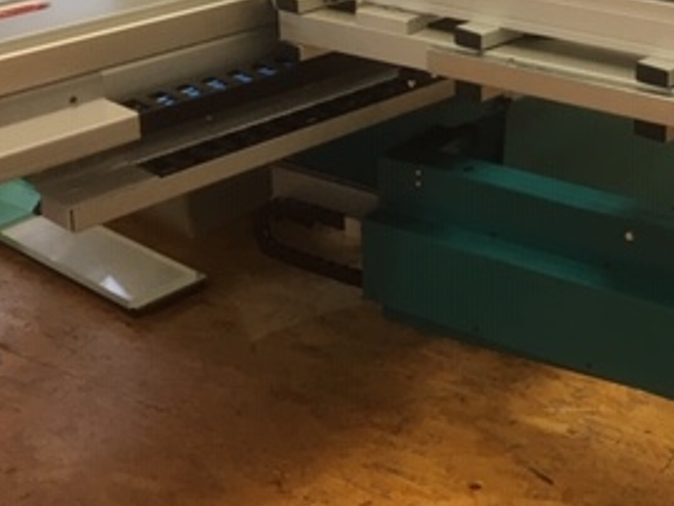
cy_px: 18
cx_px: 544
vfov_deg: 20.7
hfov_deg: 27.6
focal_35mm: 69
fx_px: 1344
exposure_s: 1/33
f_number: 2.2
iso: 50
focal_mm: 4.15
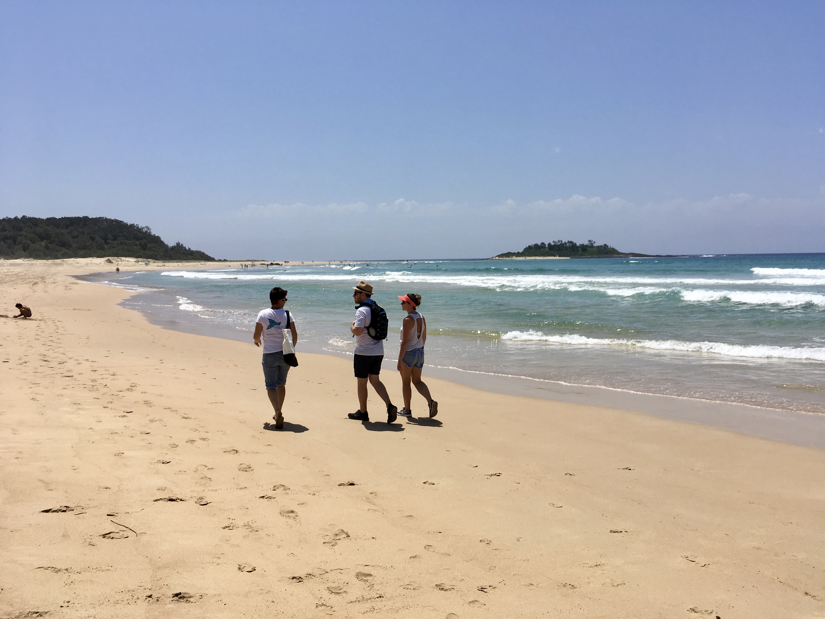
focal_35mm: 29
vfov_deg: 48.2
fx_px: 691
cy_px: 310
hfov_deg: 61.7
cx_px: 412
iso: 25
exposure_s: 1/3344
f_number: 2.2
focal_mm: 4.15
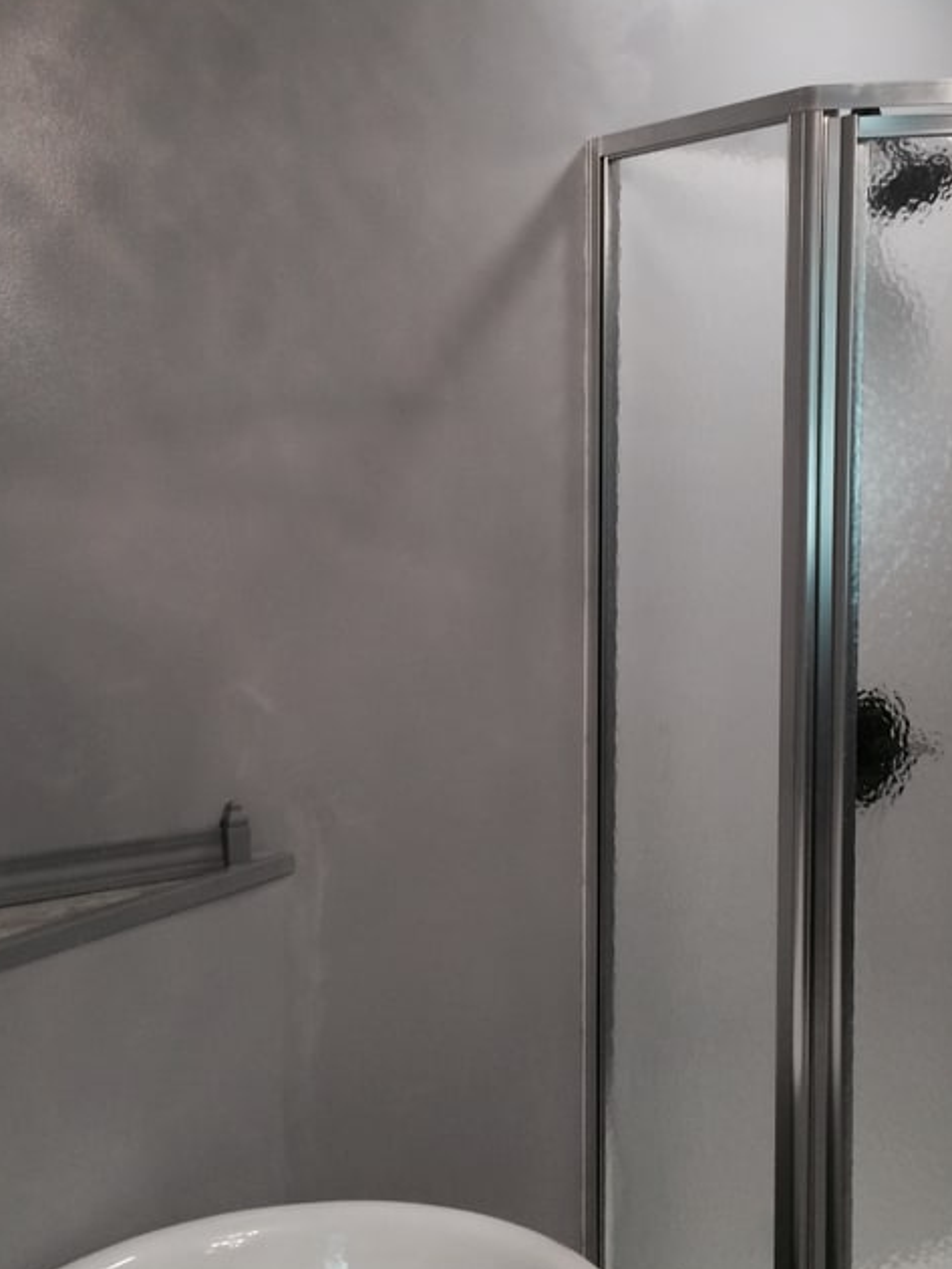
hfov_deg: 31.4
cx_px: 604
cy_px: 594
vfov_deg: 41.2
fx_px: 1686
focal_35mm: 46
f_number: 2.2
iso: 80
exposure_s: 1/30
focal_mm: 4.15
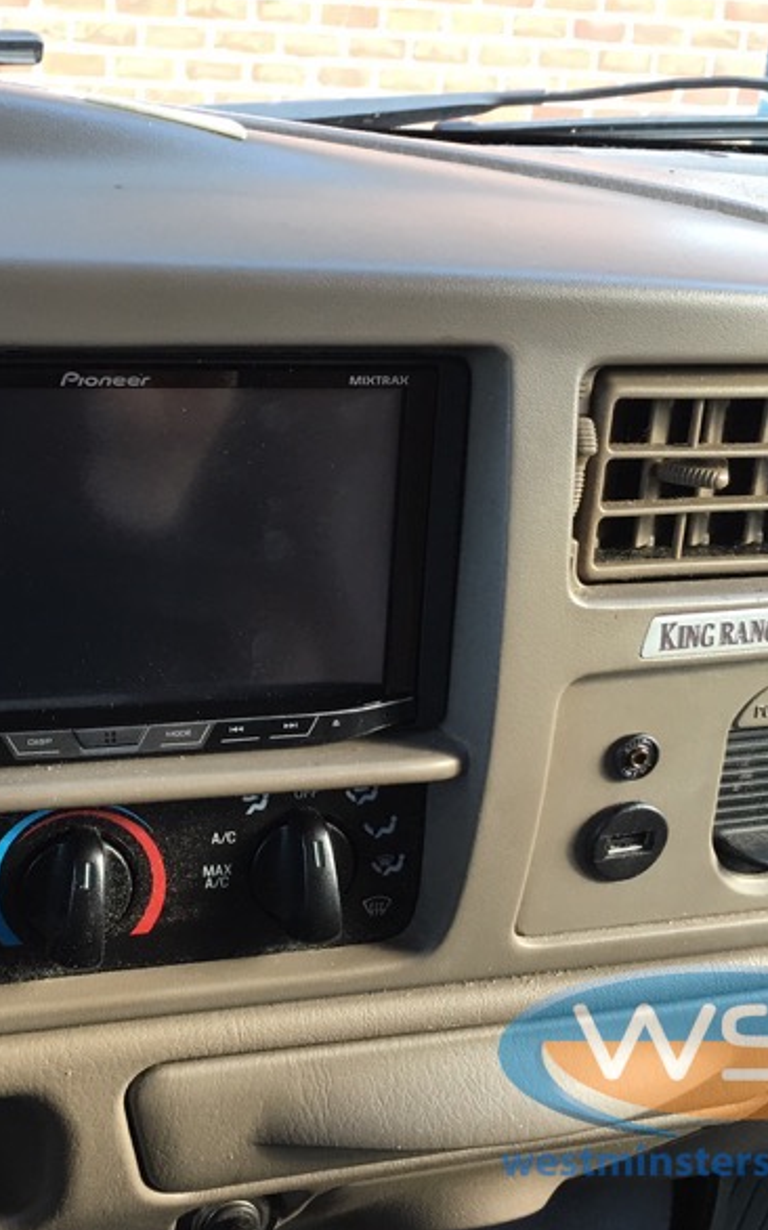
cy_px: 617
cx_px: 197
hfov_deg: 30.1
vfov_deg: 47.2
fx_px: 1407
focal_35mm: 42
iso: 40
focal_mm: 4.15
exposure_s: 1/30
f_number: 2.2
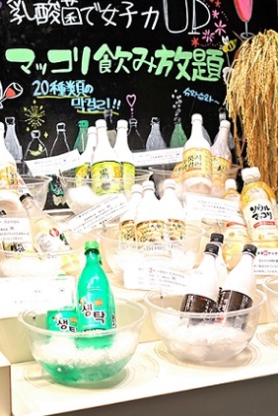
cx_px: 135
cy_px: 141
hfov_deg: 18.5
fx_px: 856
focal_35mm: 74
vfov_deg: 27.2
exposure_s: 1/60
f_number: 4
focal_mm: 55
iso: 320
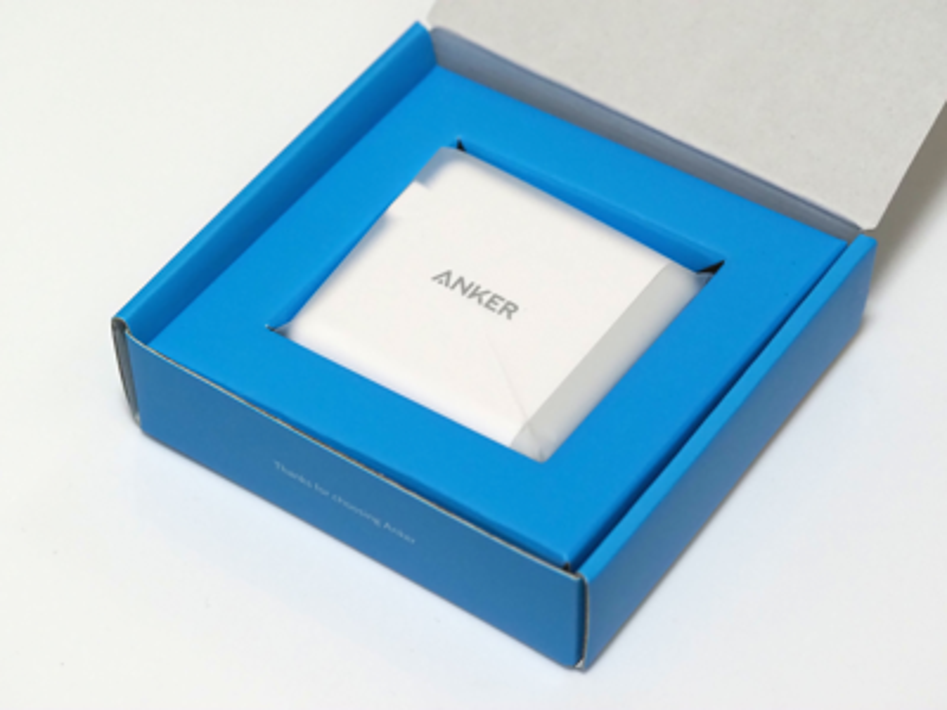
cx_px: 474
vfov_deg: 12.3
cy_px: 355
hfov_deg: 16.4
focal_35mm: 120
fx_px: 3283
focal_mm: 60
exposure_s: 1/160
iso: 2000
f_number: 4
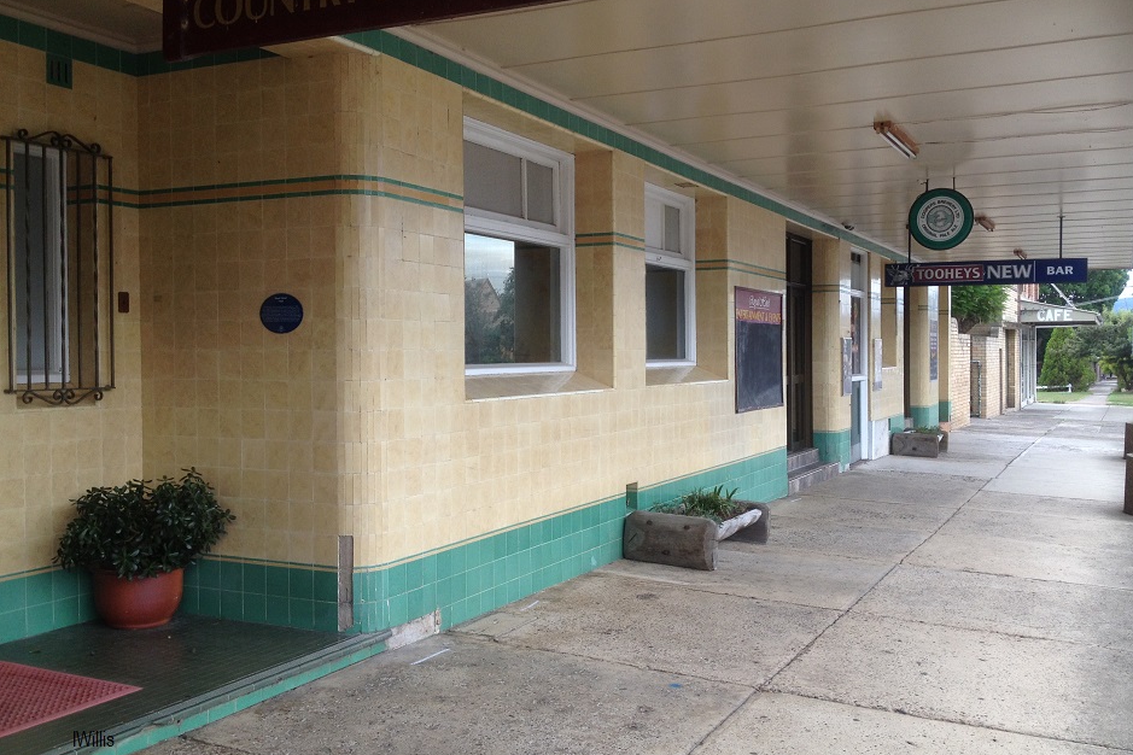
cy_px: 362
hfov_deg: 50.7
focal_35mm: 38
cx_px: 590
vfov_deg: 35.0
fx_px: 1196
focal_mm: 4.28
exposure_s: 1/194
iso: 50
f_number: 2.4
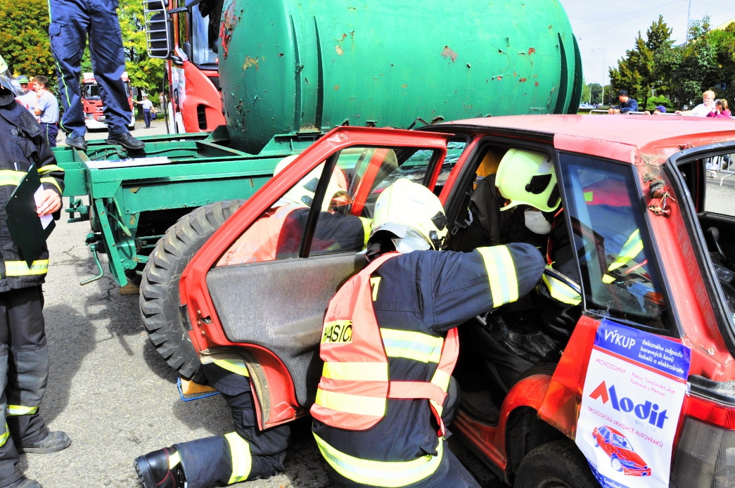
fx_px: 632
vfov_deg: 42.1
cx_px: 409
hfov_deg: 60.2
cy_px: 275
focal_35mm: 31
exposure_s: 1/200
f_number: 14
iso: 200
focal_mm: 18
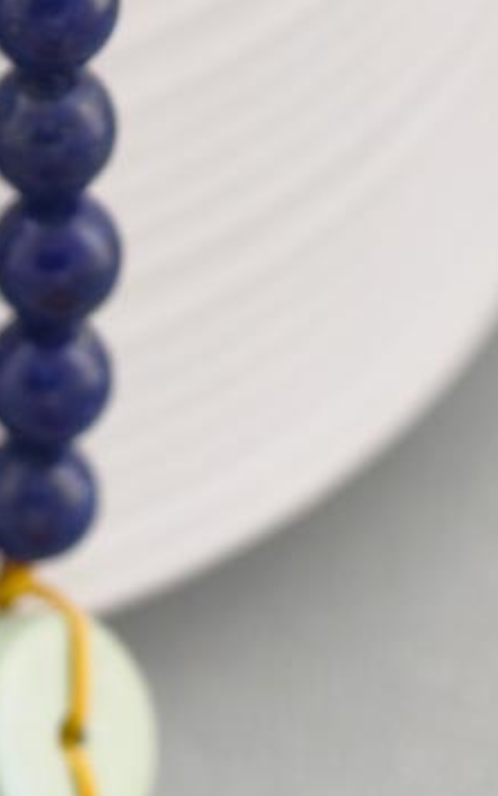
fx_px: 6360
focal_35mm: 293
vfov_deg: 7.1
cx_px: 45
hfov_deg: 4.5
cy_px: 1145
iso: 125
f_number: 2.67
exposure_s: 1/160
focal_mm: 22.48
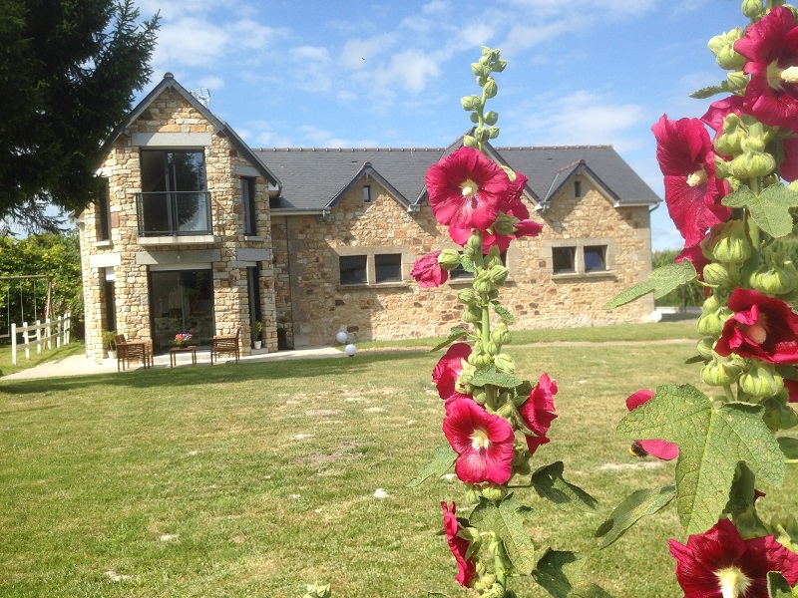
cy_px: 299
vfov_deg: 42.9
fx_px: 761
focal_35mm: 33
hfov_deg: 55.4
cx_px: 399
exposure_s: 1/1232
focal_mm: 4.12
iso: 50
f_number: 2.4
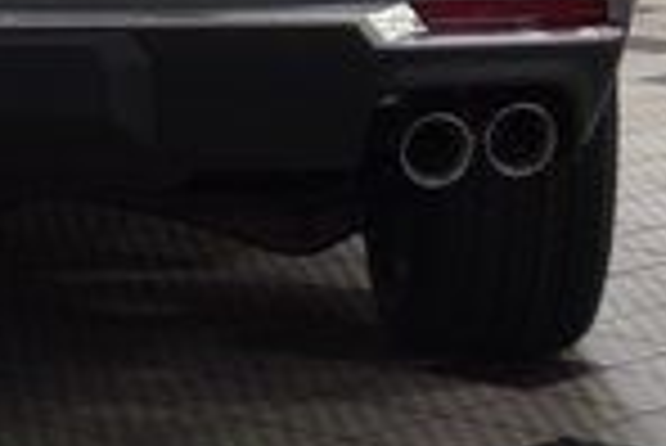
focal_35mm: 234
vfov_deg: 5.8
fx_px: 4333
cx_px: -90
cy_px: -408
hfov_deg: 8.7
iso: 1600
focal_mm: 36
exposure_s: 1/60
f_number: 7.1
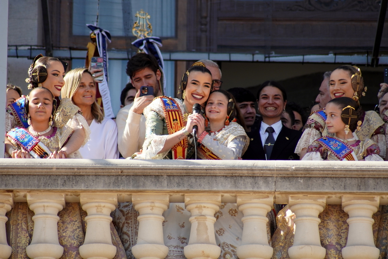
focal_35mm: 375
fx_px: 4041
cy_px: 130
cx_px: 194
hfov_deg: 5.5
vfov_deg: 3.7
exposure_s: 1/400
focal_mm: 250
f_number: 5.6
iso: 320
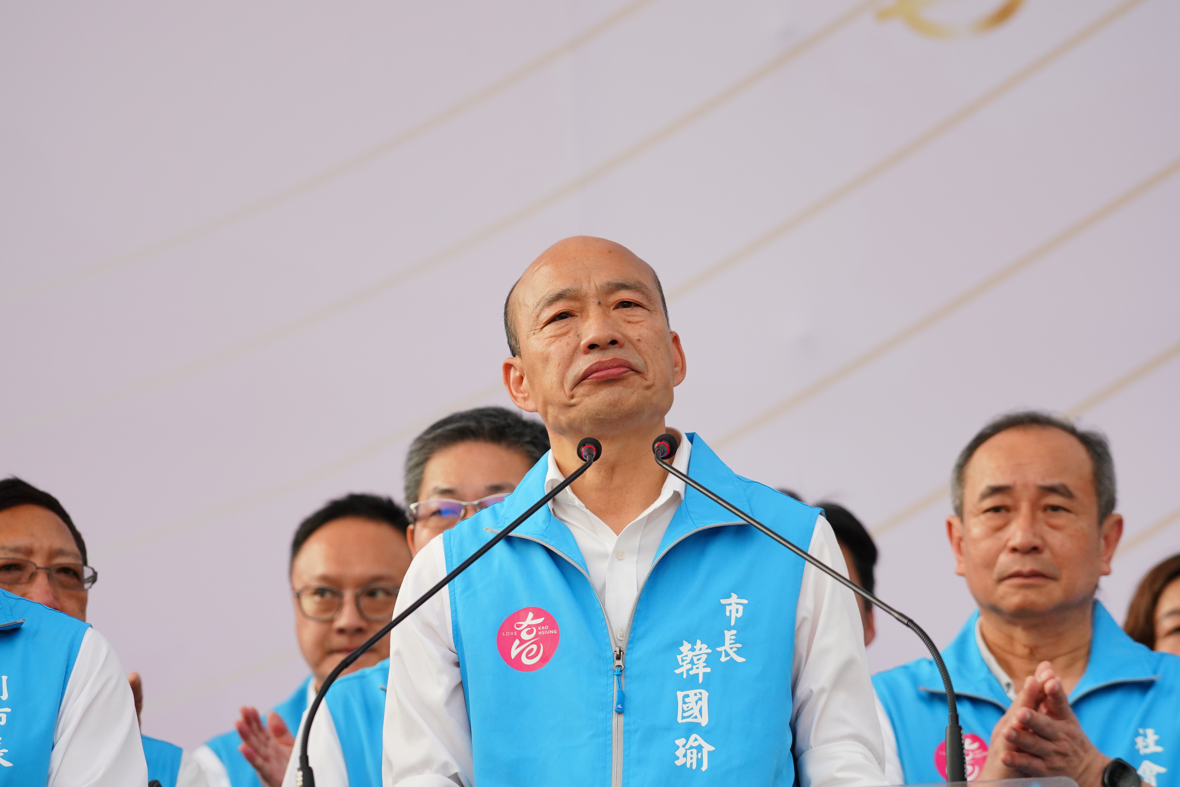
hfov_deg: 8.4
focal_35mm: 246
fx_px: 8065
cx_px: 590
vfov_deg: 5.6
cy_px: 394
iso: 1000
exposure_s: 1/800
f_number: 4
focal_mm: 164
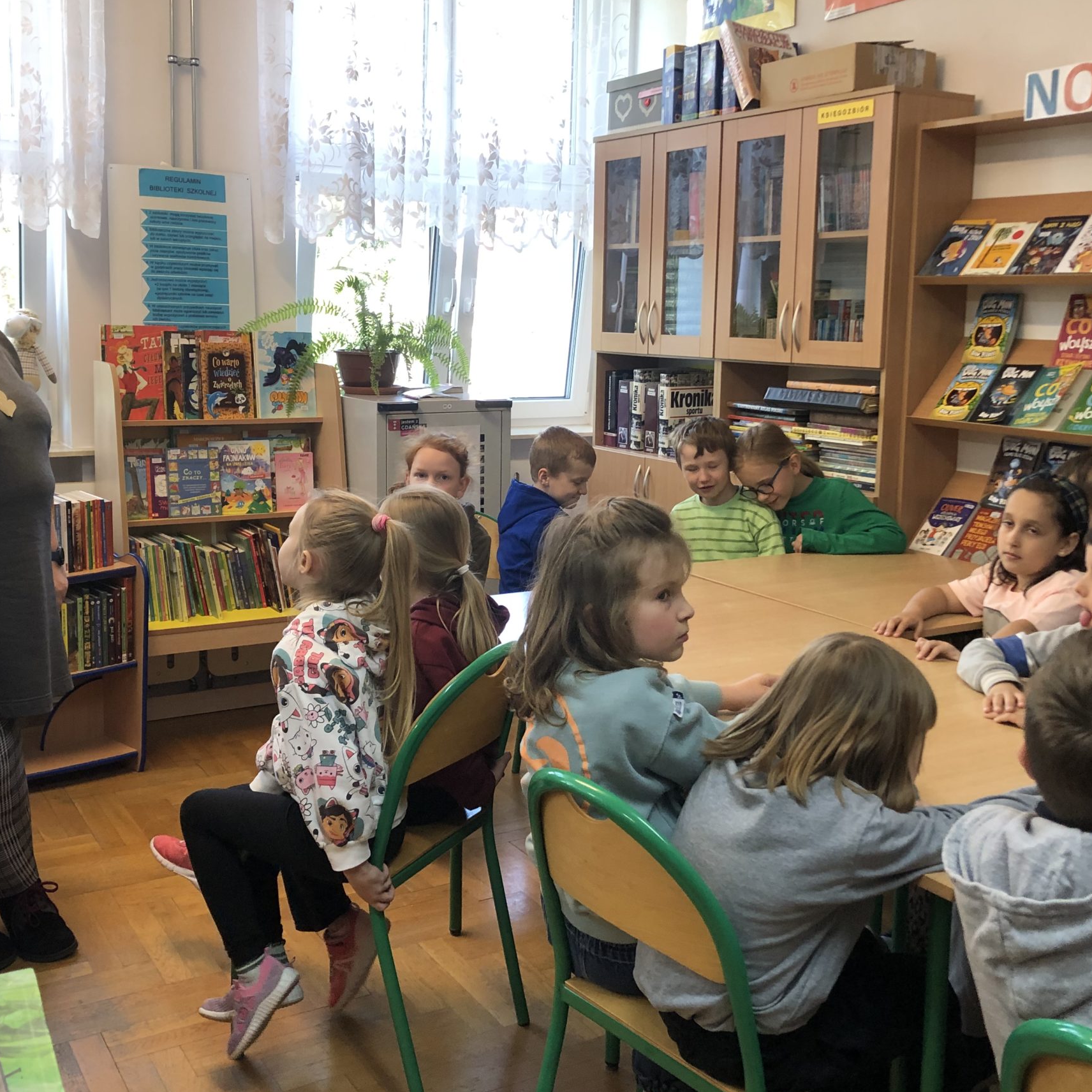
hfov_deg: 44.9
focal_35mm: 37
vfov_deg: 44.9
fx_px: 1321
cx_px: 549
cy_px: 486
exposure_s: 1/100
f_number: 1.8
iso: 125
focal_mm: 3.99
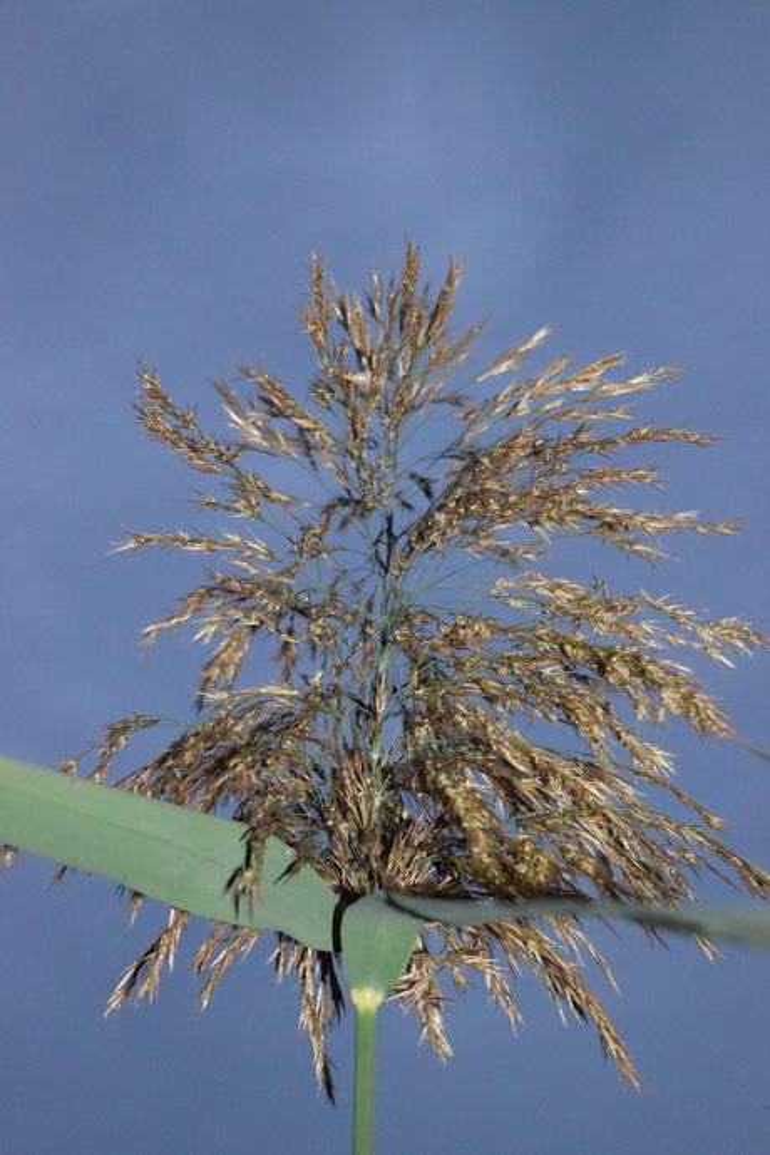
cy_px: 578
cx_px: 385
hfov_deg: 22.6
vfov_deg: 33.4
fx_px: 1925
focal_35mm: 60
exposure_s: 1/200
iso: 8000
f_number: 6.3
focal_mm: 40
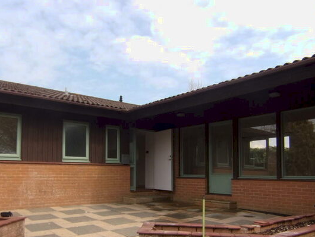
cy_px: 156
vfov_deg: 42.5
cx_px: 129
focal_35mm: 33
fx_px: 300
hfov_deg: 55.0
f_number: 3.5
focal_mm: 4.5
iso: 80
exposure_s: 1/800
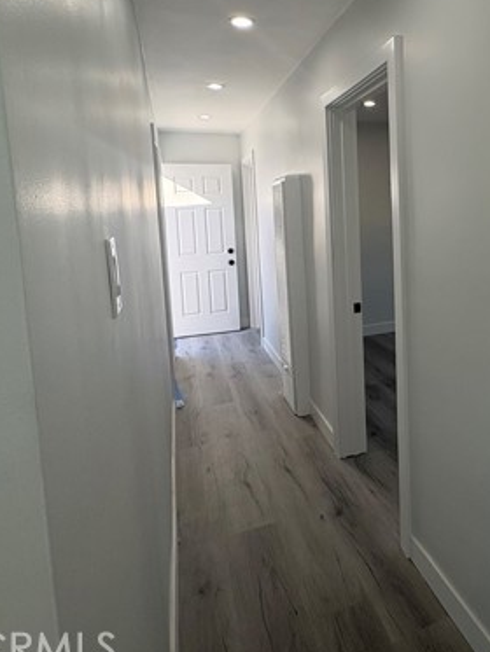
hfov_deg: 54.1
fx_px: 453
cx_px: 371
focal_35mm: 24
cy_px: 253
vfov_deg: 70.7
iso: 64
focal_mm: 2.22
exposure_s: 1/184
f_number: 2.2
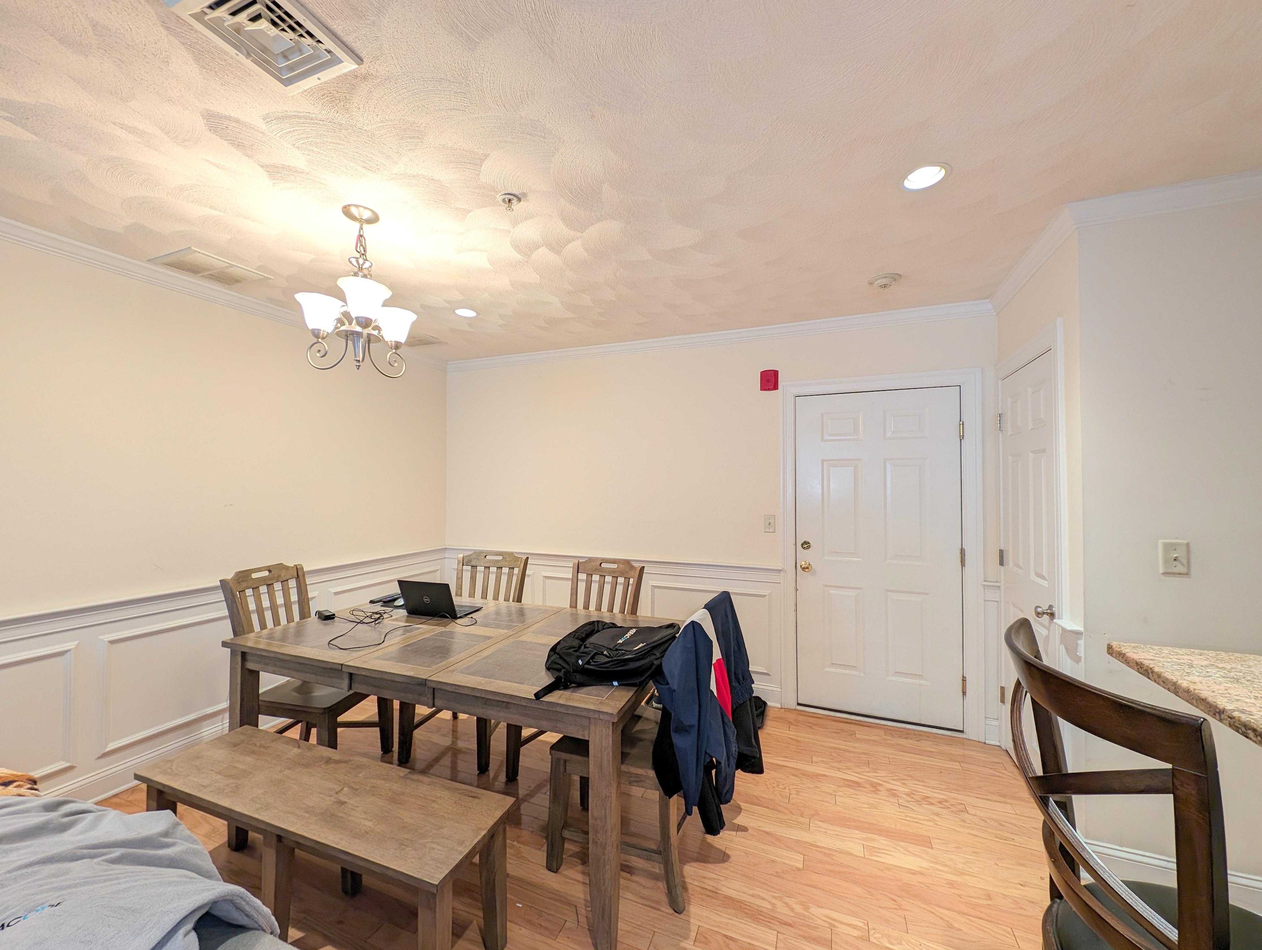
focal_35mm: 12
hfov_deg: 110.5
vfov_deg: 94.6
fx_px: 438
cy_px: 475
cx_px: 631
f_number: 1.95
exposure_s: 1/30
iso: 51
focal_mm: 2.23
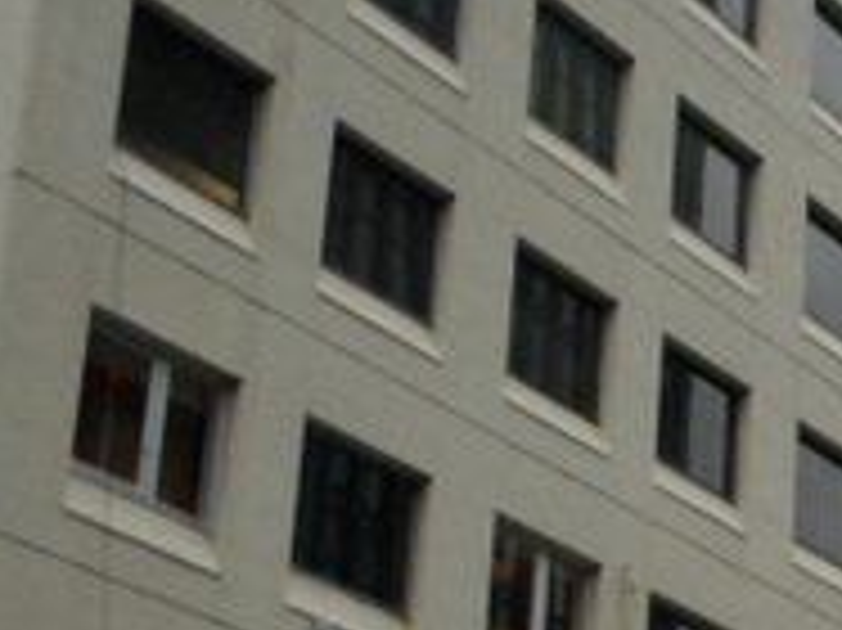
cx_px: 1193
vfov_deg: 13.2
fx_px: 2650
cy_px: 783
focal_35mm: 109
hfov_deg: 16.7
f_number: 4.2
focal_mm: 6
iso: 320
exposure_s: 1/250
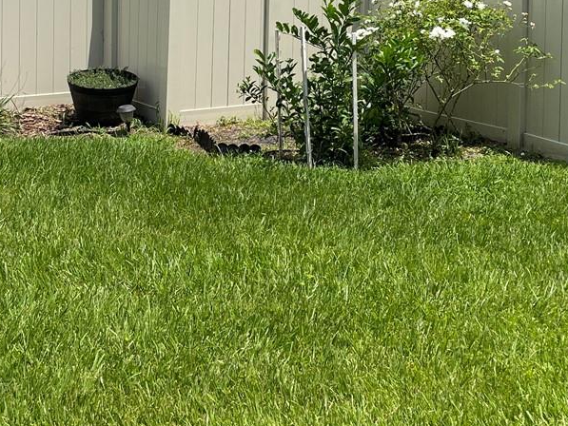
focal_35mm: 67
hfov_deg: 28.8
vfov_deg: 21.0
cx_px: 201
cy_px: -26
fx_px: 1100
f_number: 1.6
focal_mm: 5.1
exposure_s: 1/4717
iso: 32
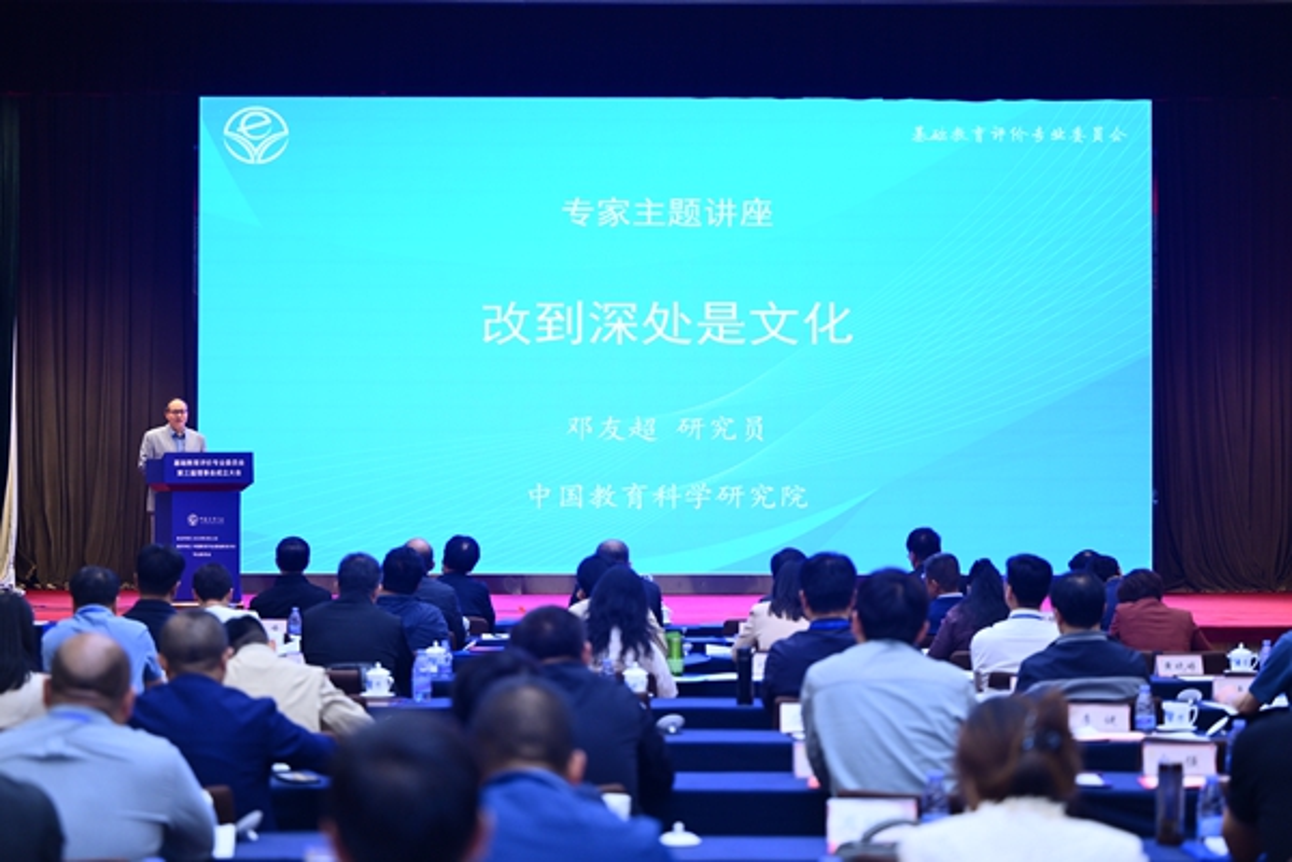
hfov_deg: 24.8
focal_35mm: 82
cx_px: 646
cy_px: 431
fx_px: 2943
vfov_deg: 16.7
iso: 640
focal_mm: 82
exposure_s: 1/125
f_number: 2.8
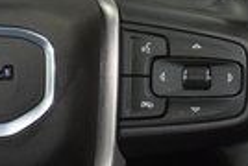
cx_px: -50
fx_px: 1678
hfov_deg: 8.4
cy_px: 58
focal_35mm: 243
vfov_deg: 5.7
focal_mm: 34
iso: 1800
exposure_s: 1/50
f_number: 4
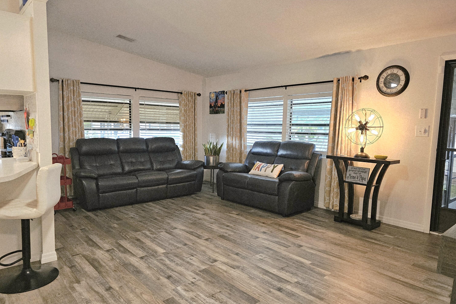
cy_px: 158
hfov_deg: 73.7
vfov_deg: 53.1
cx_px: 228
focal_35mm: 24
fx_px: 304
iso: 800
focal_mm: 6.3
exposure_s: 1/120
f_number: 1.7
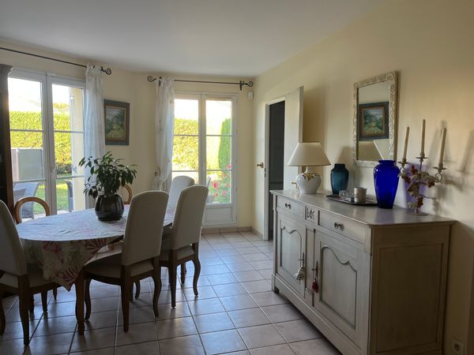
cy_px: 178
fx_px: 356
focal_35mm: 26
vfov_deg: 53.1
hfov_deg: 67.3
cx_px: 237
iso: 100
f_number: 1.6
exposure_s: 1/121
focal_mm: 5.1
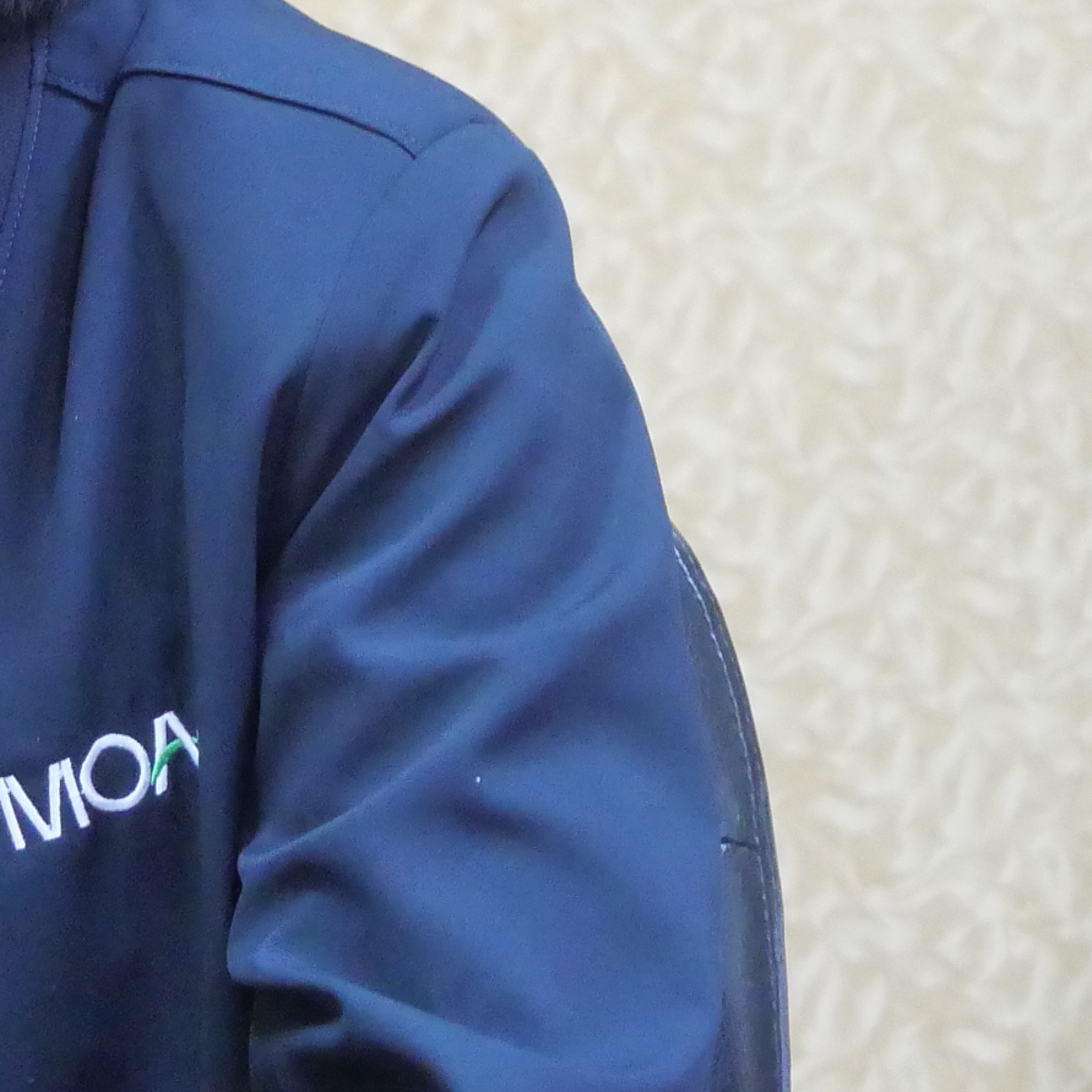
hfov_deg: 4.8
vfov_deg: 4.8
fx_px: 13027
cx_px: -544
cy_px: 300
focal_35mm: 365
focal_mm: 50
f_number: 5.6
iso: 3200
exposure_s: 1/10
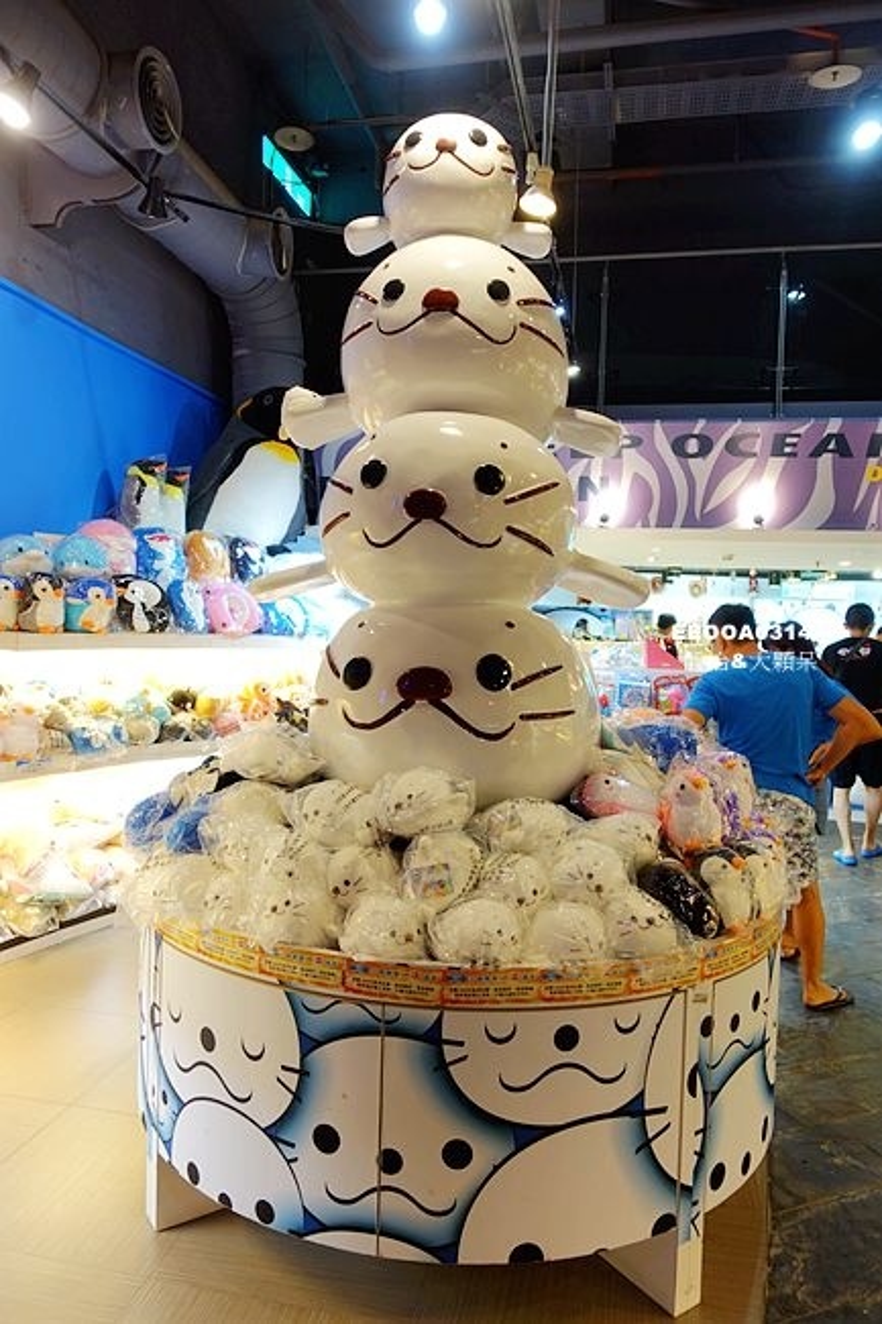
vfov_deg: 73.8
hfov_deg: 53.1
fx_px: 882
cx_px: 441
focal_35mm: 24
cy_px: 662
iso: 160
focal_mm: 8.8
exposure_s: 1/30
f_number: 1.8
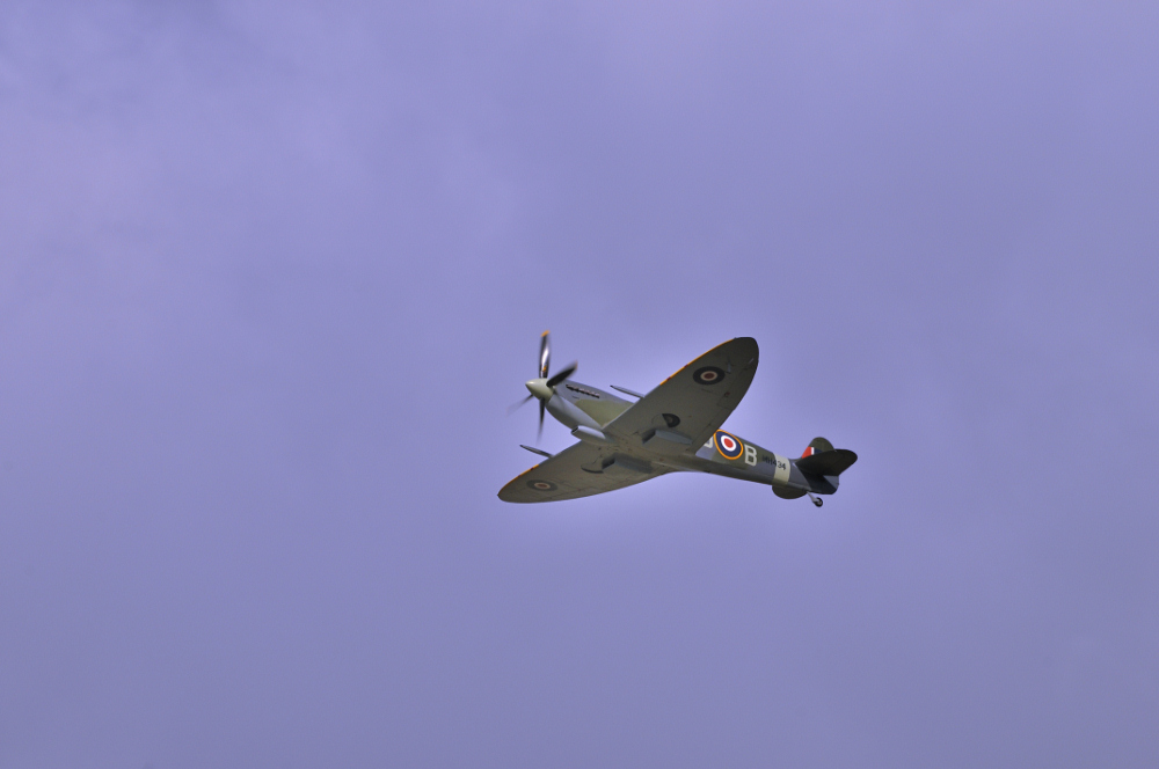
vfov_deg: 3.0
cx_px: 580
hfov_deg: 4.6
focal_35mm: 450
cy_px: 384
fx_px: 14469
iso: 200
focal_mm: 300
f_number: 13
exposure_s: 1/640
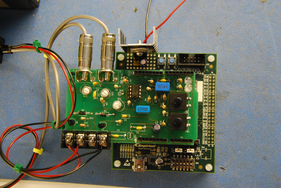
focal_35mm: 75
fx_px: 586
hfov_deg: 27.0
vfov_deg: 18.2
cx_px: 140
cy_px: 94
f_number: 5
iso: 1600
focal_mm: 50
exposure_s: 1/13
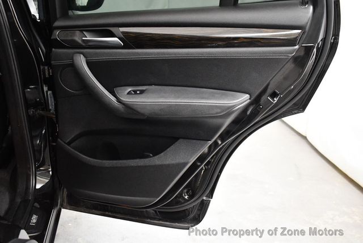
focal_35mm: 36
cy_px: 122
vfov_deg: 36.9
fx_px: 363
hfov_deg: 53.1
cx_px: 182
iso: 3600
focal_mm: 18
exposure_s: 1/60
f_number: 3.5
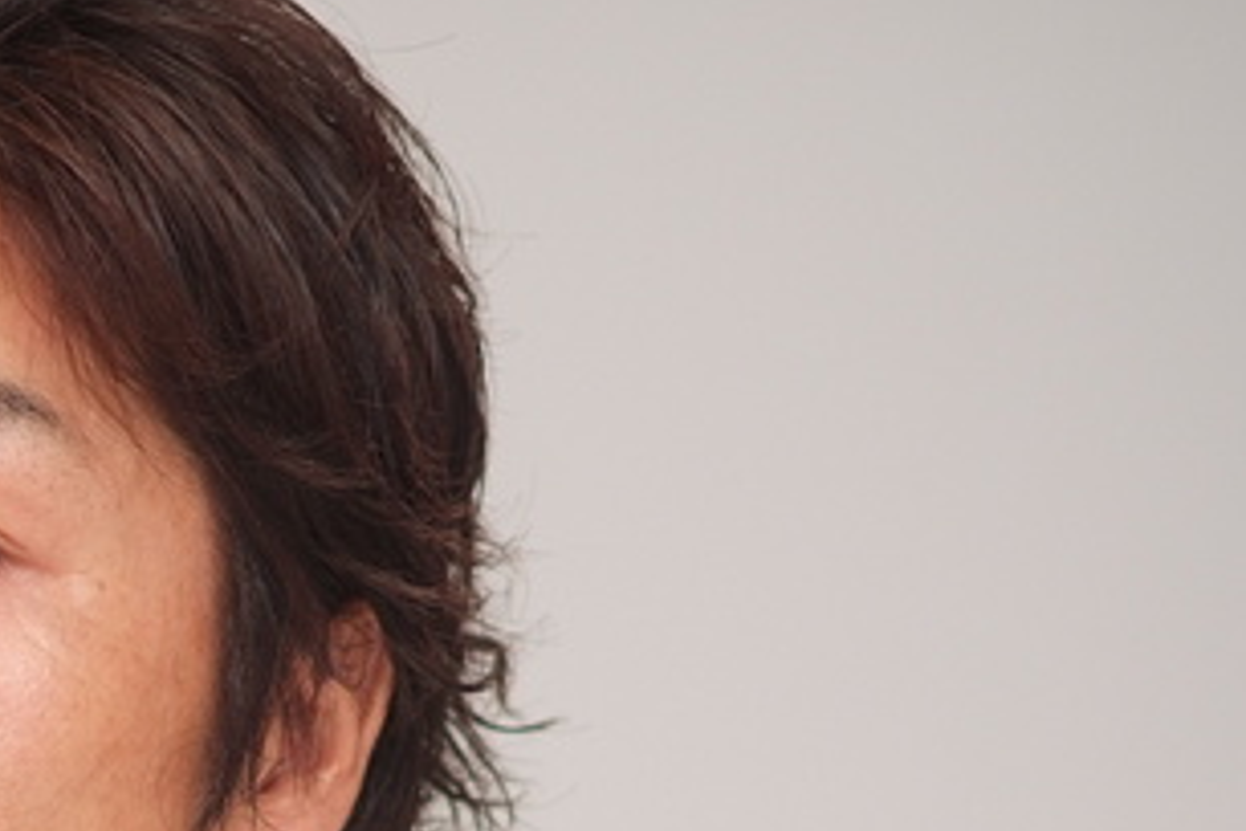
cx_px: -143
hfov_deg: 3.2
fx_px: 21976
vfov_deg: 2.2
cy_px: 815
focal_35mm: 635
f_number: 2.8
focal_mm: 180
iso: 400
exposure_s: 1/250
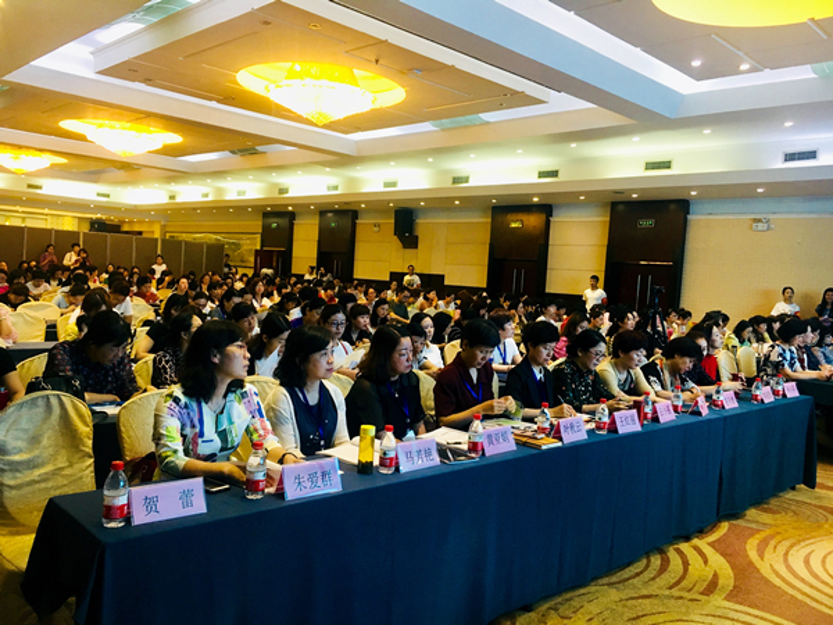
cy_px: 312
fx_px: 698
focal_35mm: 29
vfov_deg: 48.2
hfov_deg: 61.7
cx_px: 416
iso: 125
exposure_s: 1/33
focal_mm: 4.15
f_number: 2.2
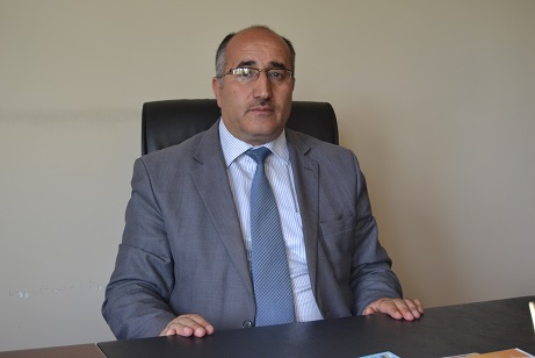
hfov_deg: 38.9
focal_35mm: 51
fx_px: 758
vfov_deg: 26.5
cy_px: 179
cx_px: 268
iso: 560
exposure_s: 1/60
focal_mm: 34
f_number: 4.5
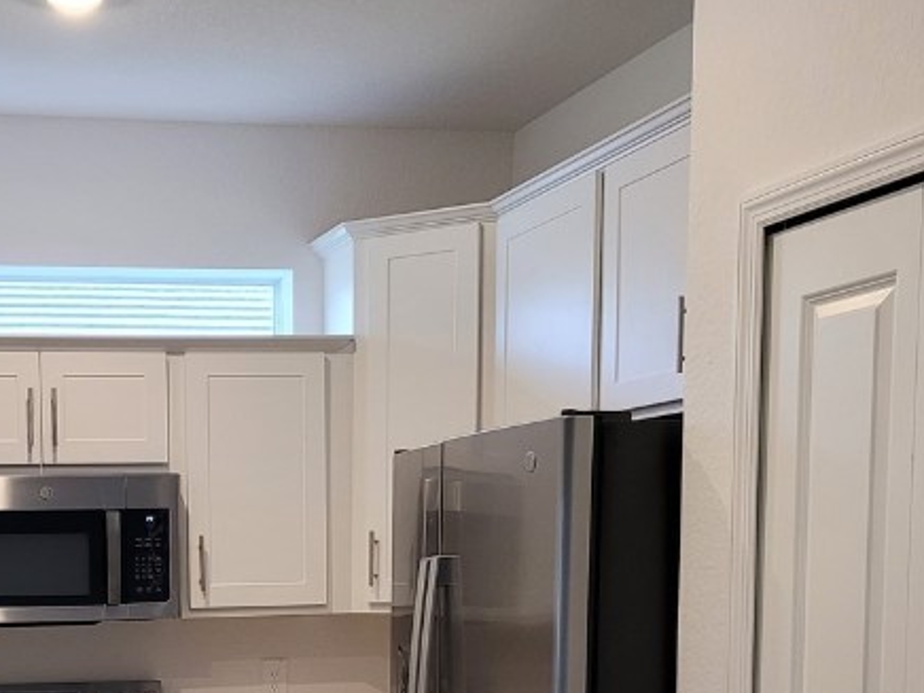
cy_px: 725
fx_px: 1628
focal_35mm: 61
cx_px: 144
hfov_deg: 30.7
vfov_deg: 22.9
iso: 250
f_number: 1.8
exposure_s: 1/120
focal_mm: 5.4
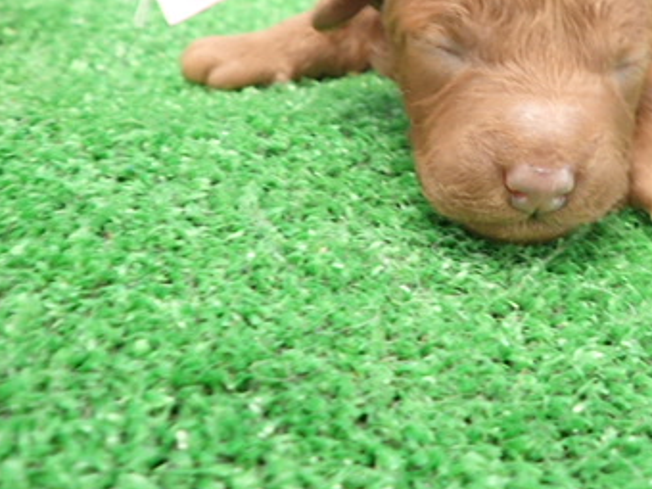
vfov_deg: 30.3
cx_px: 441
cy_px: 119
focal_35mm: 47
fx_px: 885
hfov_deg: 39.9
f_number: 2
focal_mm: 4.5
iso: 400
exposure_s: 1/25
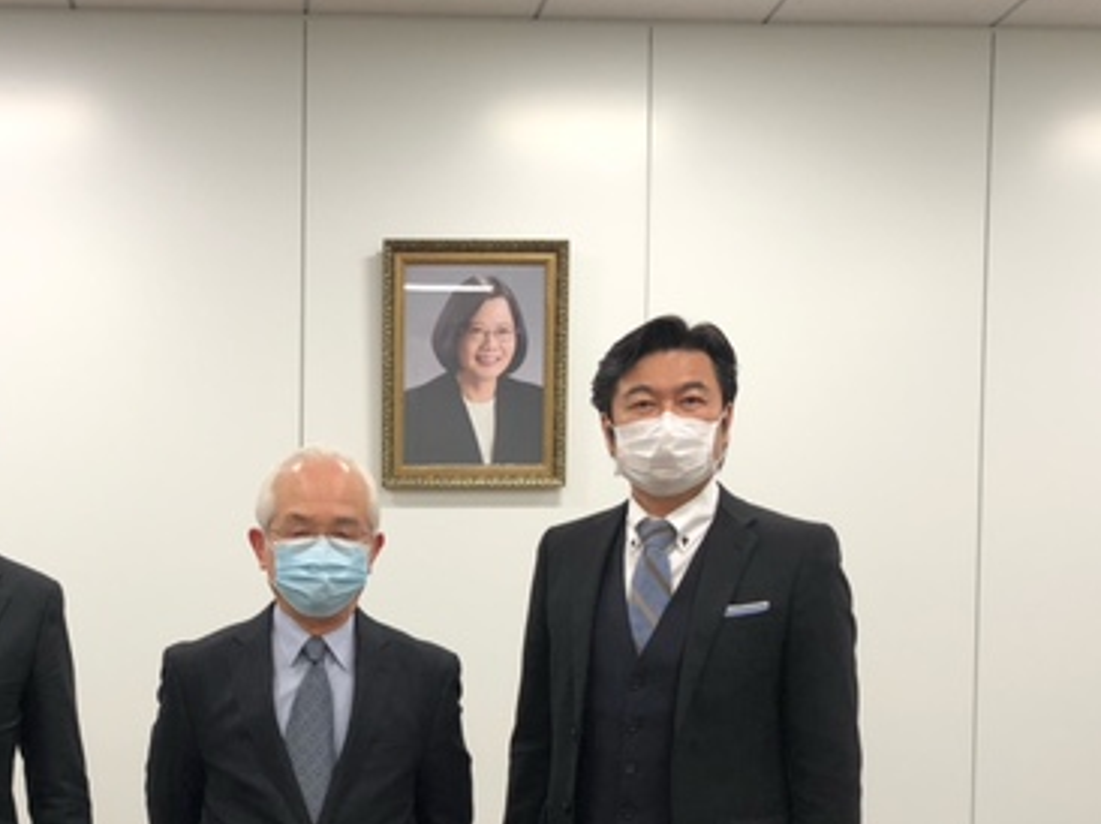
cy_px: 701
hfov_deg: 38.1
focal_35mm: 49
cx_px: 301
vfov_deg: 28.8
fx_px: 1557
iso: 32
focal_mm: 3.99
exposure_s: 1/33
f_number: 1.8
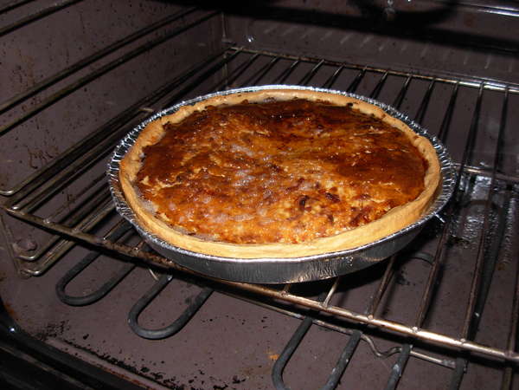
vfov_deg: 37.7
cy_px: 195
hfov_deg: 49.0
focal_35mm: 38
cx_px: 260
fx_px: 570
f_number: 2.9
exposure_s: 1/22.6
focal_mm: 6.3
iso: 79
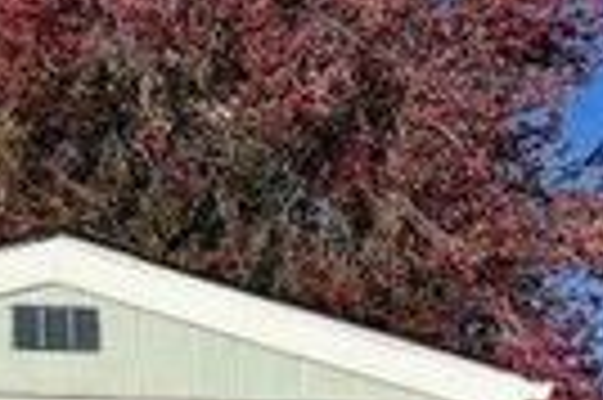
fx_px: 1690
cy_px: 519
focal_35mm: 101
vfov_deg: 13.1
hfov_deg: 16.8
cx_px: -486
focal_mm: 5.96
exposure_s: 1/5952
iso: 50
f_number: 1.6
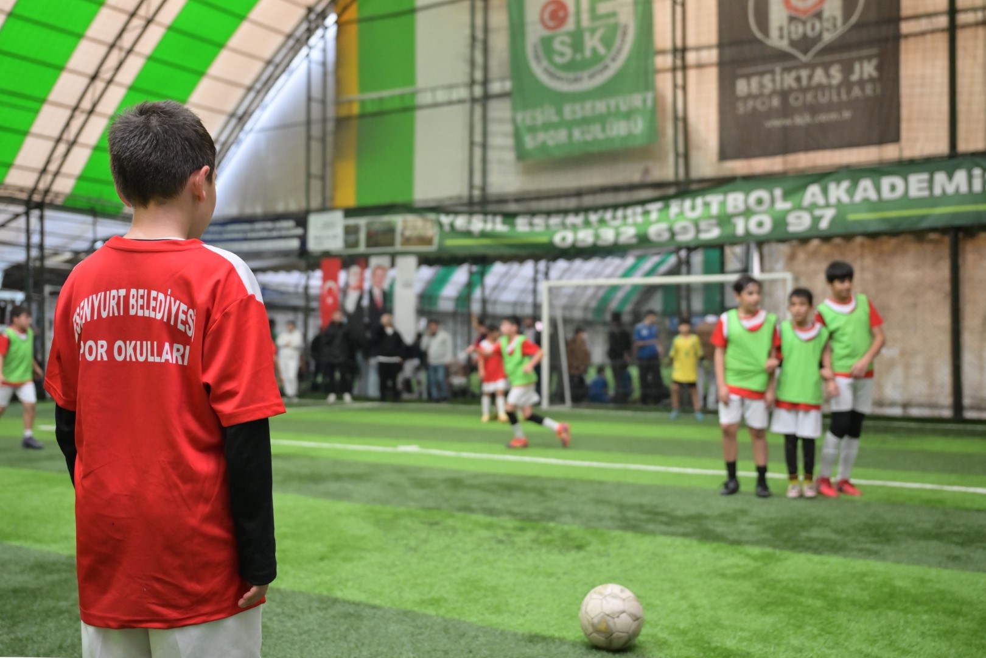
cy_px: 329
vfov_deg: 42.3
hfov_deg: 60.3
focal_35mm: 31
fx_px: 849
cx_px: 493
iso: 1250
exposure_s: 1/160
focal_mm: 31
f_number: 2.8
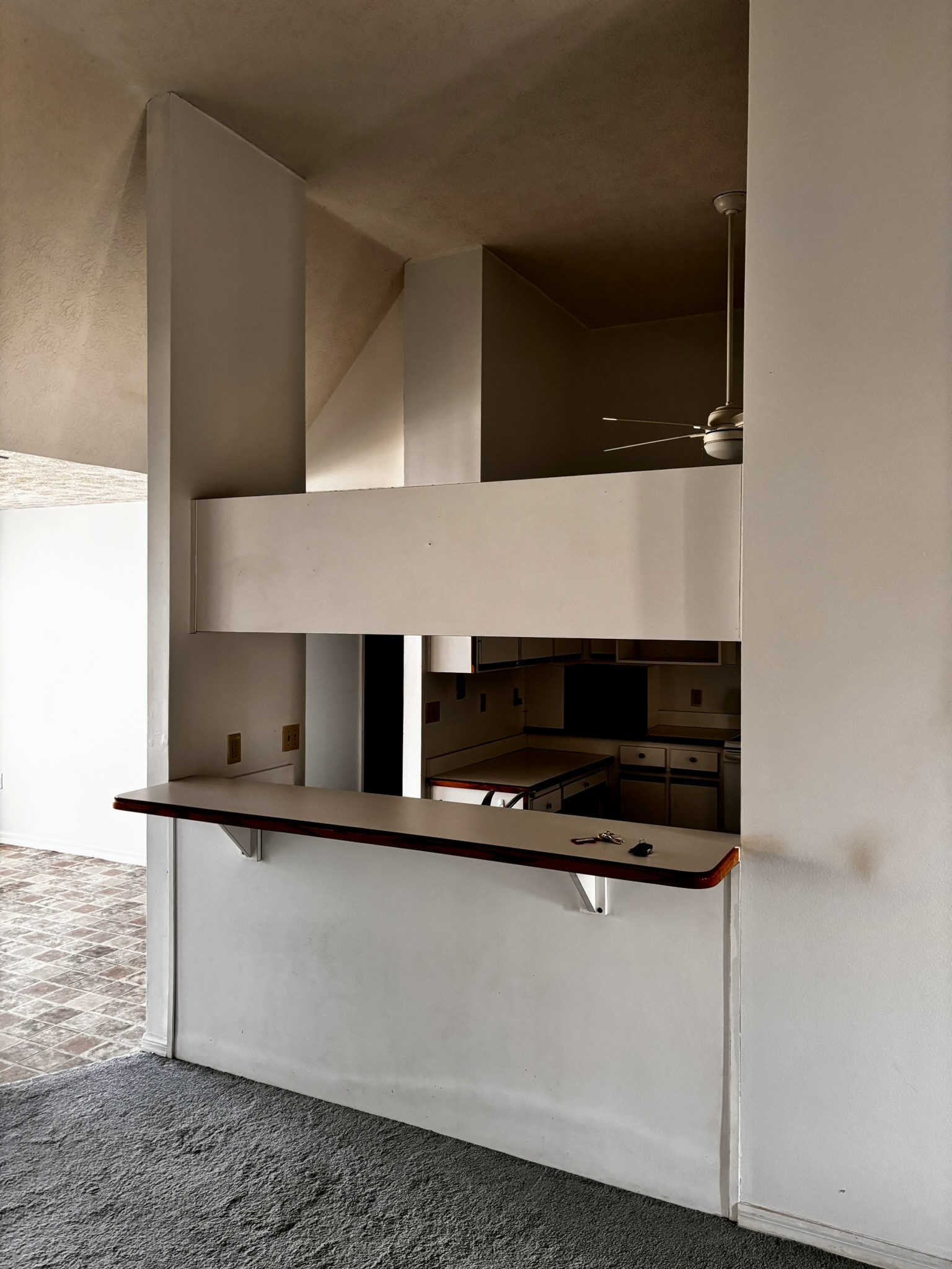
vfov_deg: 67.3
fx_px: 953
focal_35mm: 26
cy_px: 634
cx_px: 476
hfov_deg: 53.1
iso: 200
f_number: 1.6
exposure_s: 1/60
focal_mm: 5.96
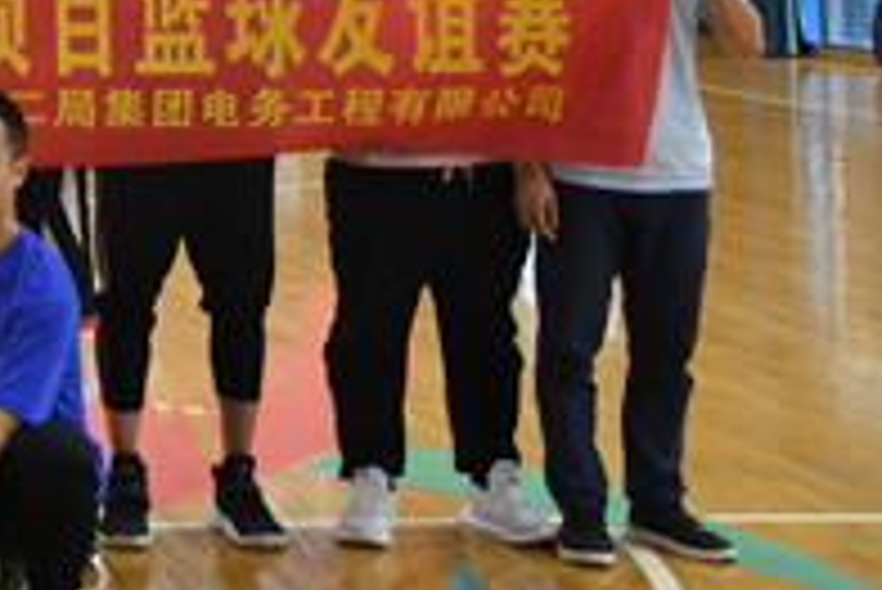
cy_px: -302
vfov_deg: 12.2
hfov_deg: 16.6
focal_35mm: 107
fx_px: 2623
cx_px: -598
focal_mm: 20
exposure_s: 1/60
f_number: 4
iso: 400
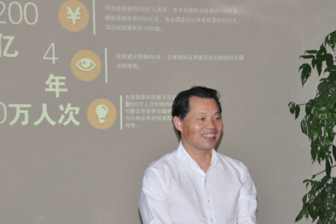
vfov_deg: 6.1
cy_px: 151
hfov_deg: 9.2
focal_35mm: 224
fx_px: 2086
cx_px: 232
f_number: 10
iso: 3200
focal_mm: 105
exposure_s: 1/160
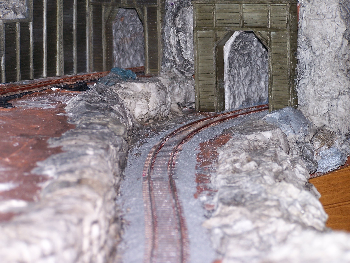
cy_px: 132
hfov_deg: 14.2
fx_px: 1405
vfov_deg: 10.7
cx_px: 175
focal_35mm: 139
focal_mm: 23.1
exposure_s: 1/90
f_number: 3.2
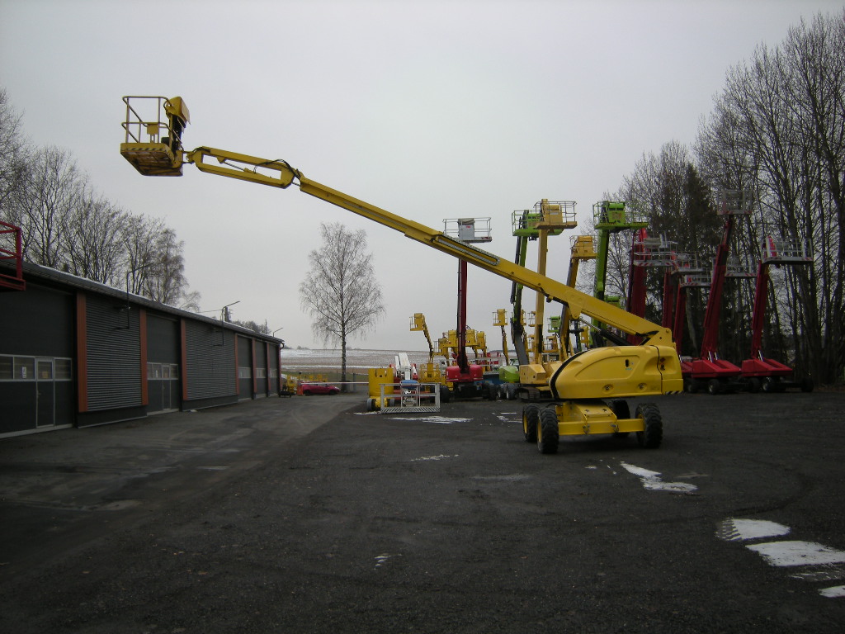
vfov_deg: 49.7
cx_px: 422
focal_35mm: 28
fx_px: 683
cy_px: 317
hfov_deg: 63.4
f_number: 2.8
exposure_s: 1/117
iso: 64
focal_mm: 4.7
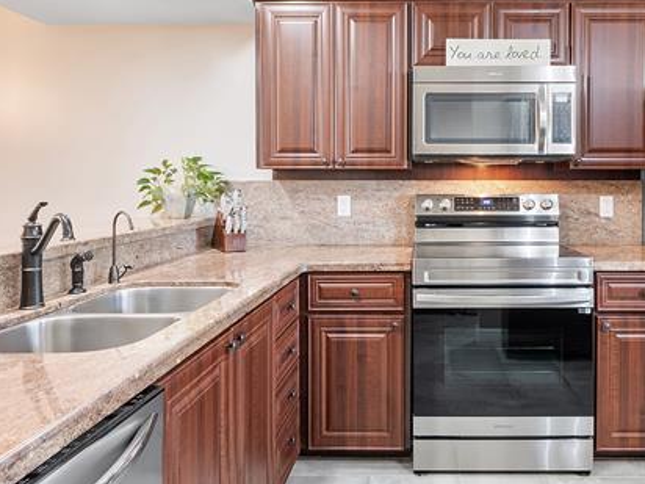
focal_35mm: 28
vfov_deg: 49.2
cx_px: 421
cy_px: 179
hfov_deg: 62.1
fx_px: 522
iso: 800
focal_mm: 10
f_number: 9
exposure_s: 1/10
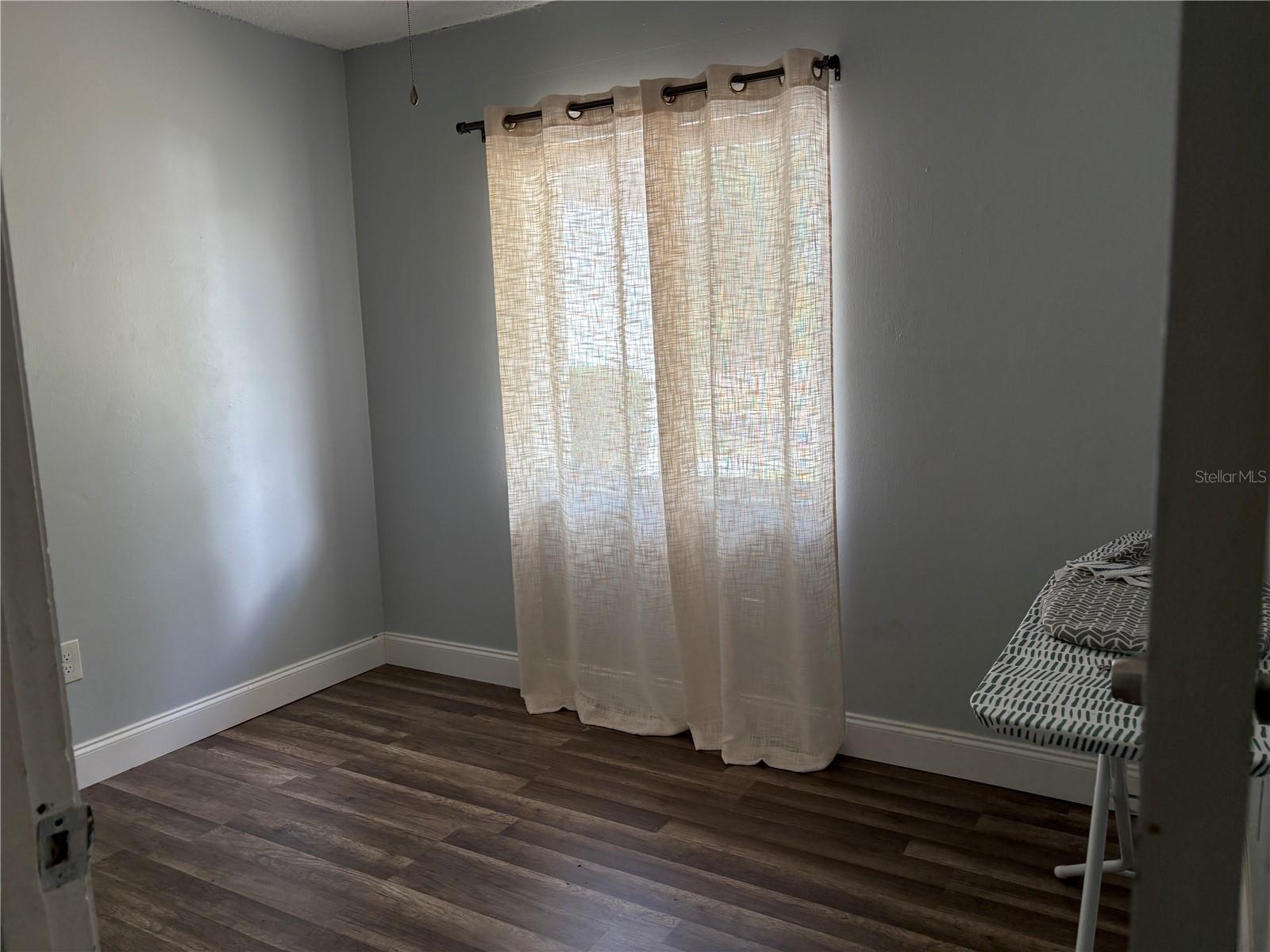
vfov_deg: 53.1
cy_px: 476
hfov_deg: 67.3
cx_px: 635
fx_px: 954
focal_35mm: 26
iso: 80
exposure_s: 1/121
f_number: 1.6
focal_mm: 5.96
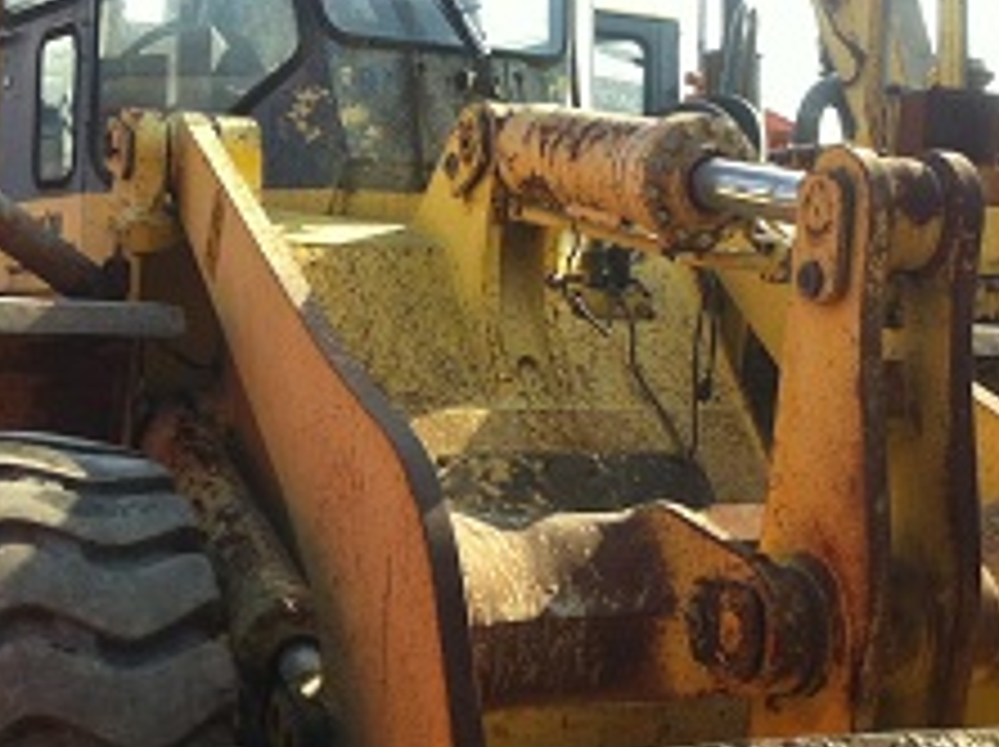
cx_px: 547
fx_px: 2364
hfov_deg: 23.9
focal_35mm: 82
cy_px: 410
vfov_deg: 18.0
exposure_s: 1/397
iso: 80
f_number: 2.8
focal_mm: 3.85
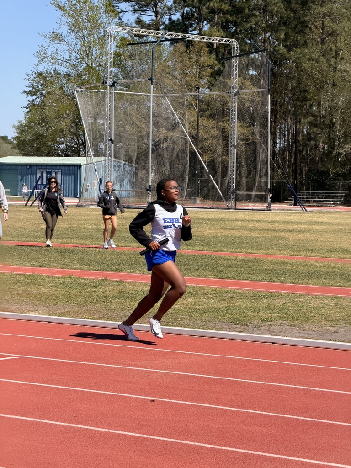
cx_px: 176
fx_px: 1352
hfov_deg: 14.8
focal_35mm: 100
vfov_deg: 19.6
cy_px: 234
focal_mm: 16.89
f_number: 2.8
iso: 25
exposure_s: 1/638
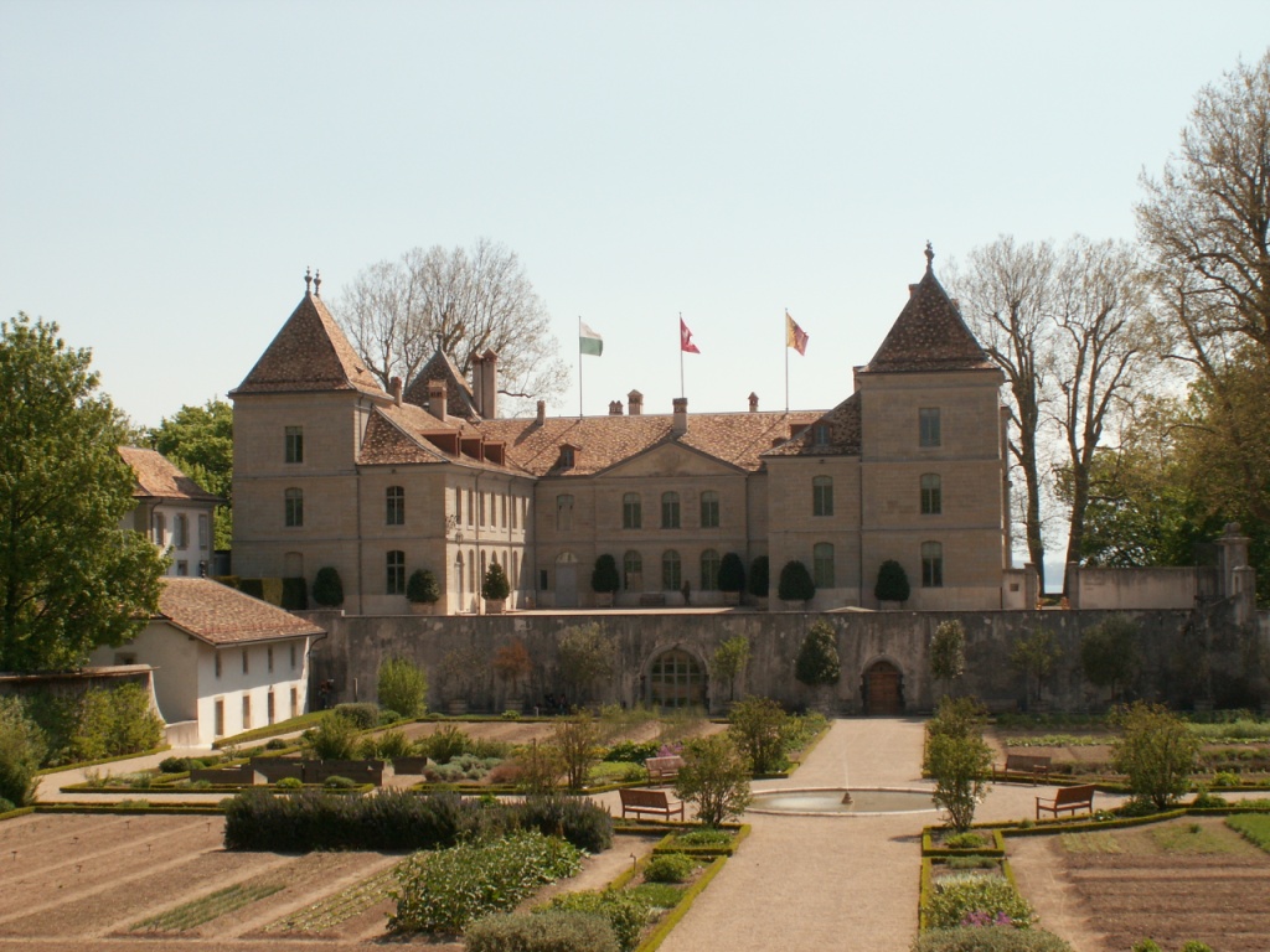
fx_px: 2128
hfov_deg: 33.2
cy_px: 476
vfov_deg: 25.2
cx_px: 635
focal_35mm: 58
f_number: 8
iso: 50
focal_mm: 9.67
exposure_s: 1/160
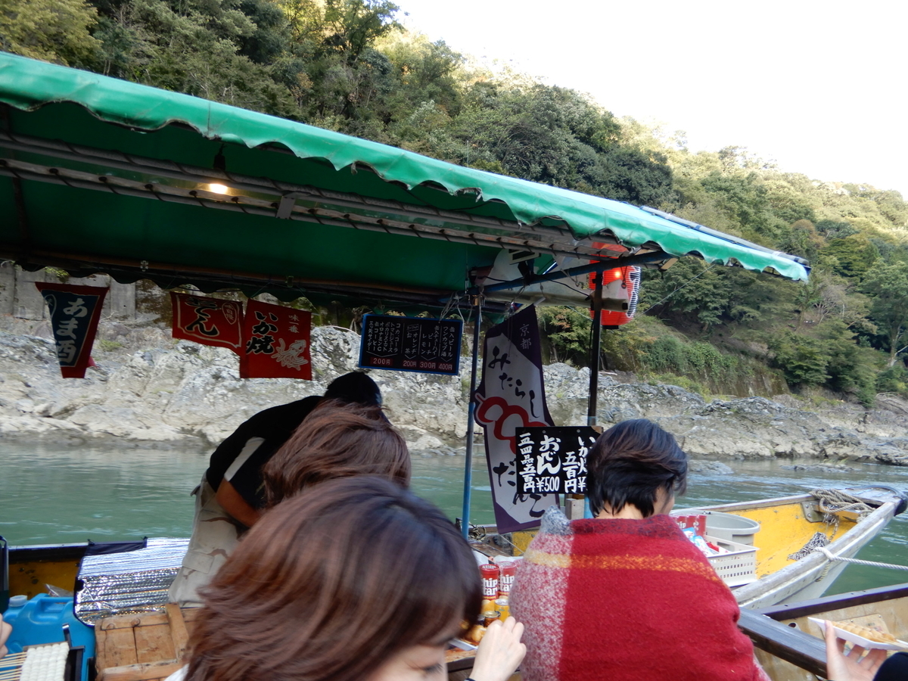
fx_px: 630
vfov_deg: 56.8
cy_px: 340
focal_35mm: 24
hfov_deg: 71.6
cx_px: 454
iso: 80
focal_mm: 4.3
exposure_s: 1/60
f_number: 3.4
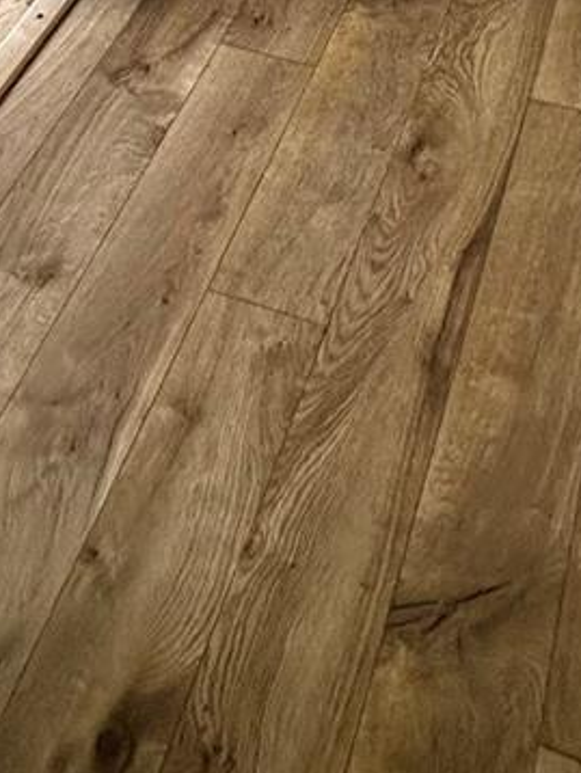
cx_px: 337
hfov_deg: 24.4
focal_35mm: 60
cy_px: -730
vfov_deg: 19.7
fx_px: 1341
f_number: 2.2
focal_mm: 2.22
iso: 125
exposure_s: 1/99
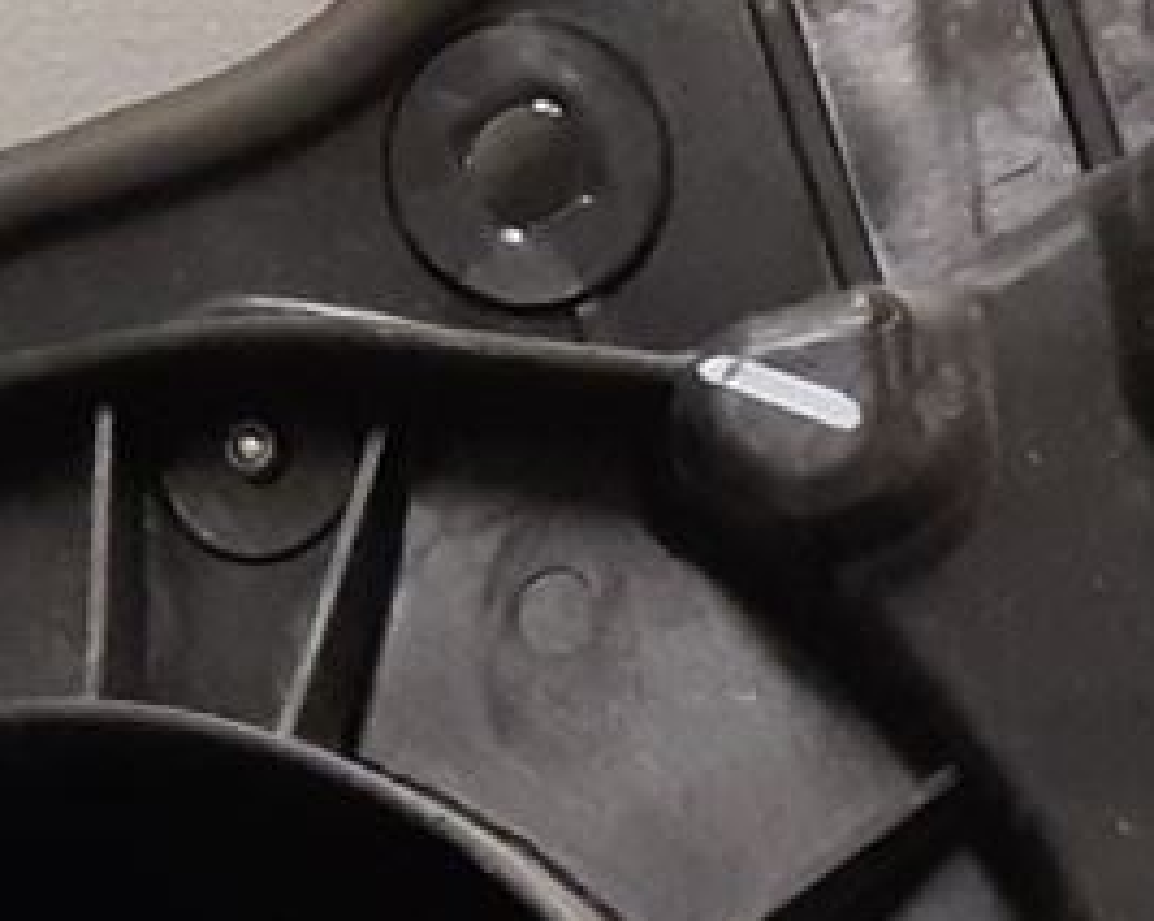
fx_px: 6653
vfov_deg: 7.3
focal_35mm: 195
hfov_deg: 9.5
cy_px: 2395
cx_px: 1897
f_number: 1.7
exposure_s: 1/50
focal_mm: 3.93
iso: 200
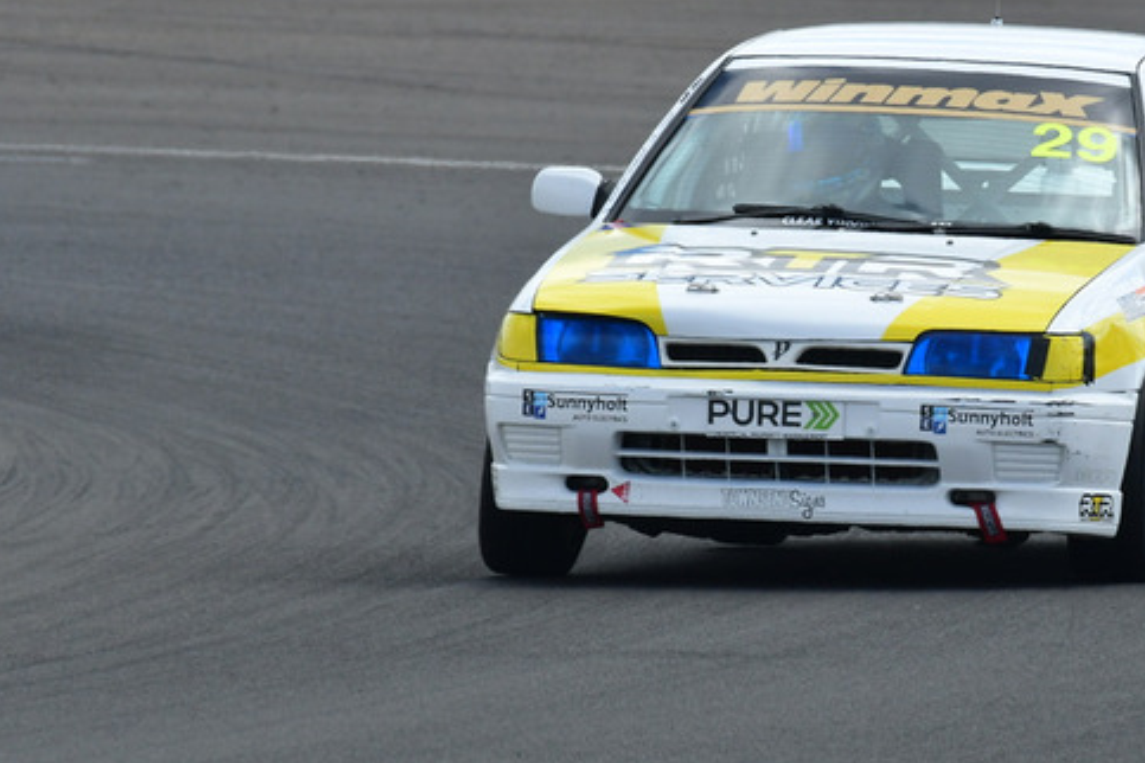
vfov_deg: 1.1
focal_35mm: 1242
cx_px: 813
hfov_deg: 1.7
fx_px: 39499
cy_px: 168
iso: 500
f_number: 10
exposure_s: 1/640
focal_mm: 500
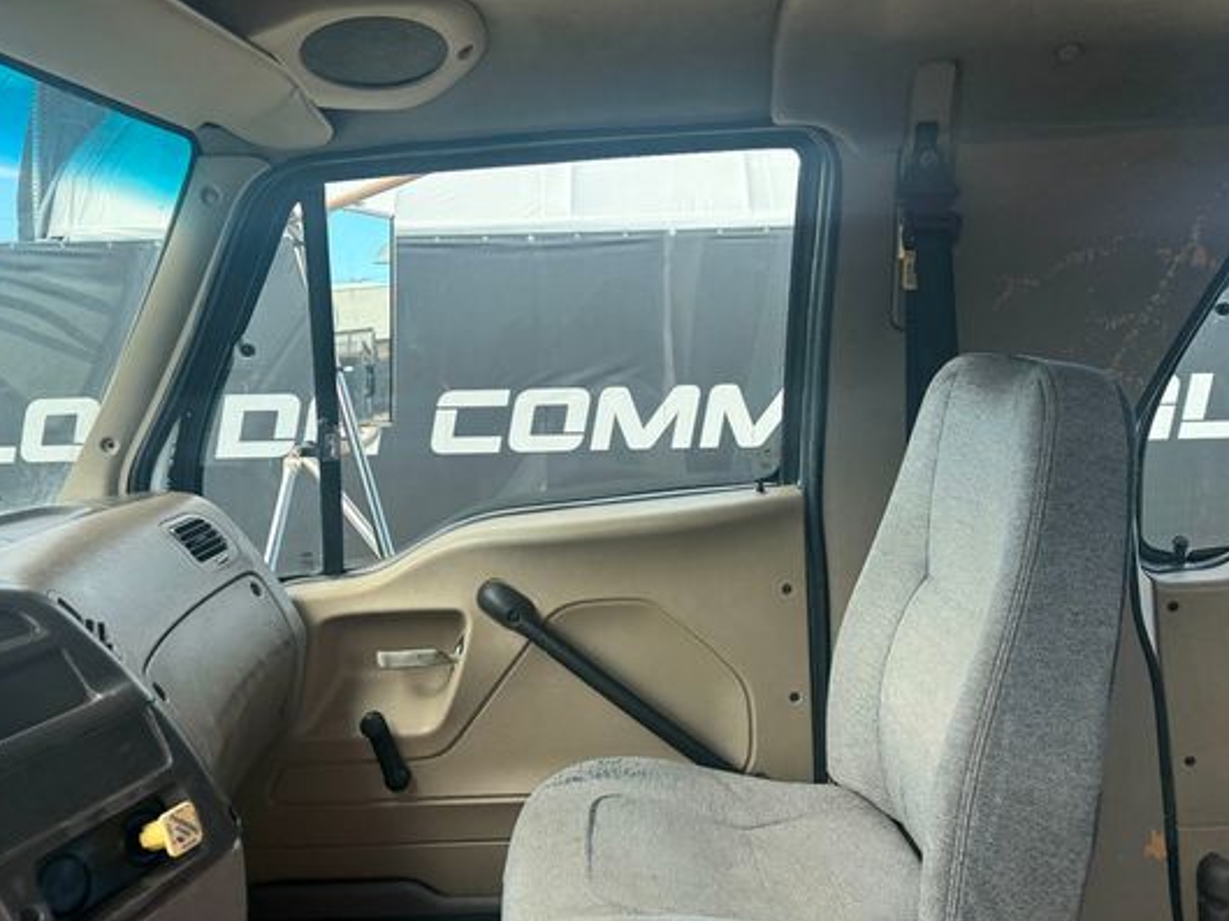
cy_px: 422
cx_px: 566
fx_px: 1029
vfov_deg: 48.1
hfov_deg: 61.6
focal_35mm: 29
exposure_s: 1/1106
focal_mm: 6.76
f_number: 1.78
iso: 100
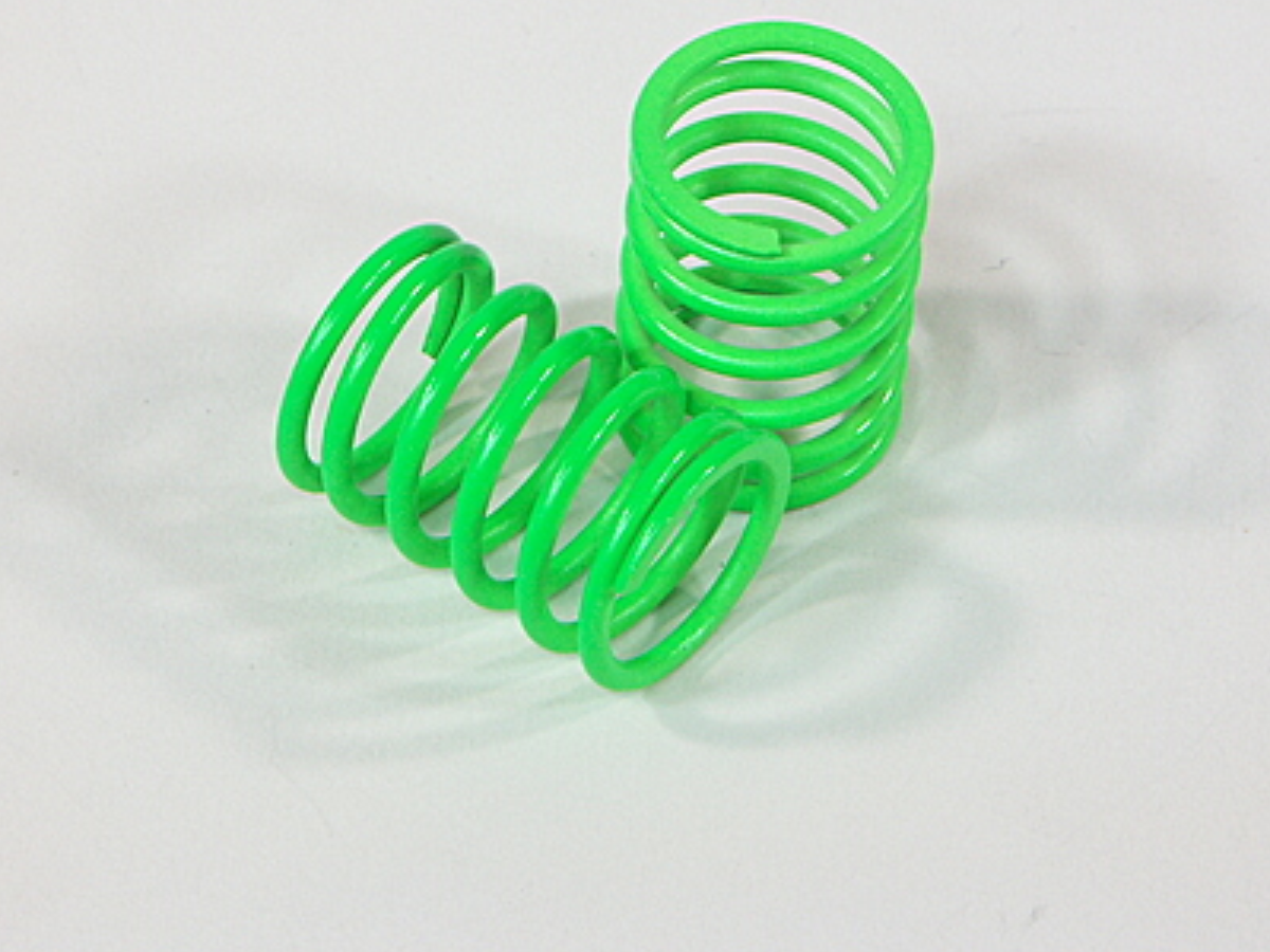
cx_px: 610
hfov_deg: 7.9
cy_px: 392
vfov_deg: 5.9
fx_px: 9172
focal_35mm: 250
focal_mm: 50.69
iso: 100
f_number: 10
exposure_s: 1/13
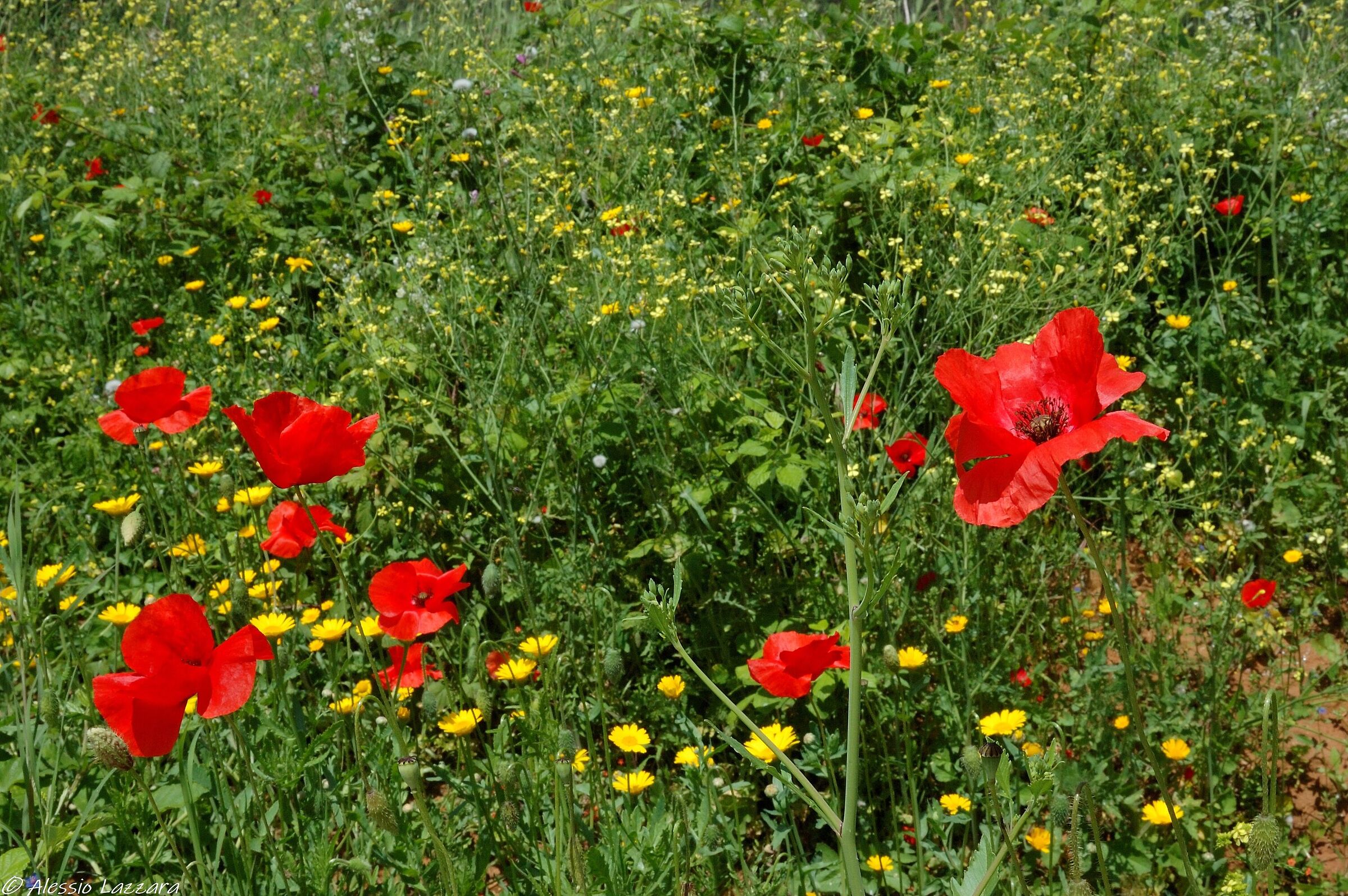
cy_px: 448
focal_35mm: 42
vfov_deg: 31.8
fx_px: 1571
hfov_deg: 46.4
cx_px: 674
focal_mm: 28
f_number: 16
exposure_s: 1/200
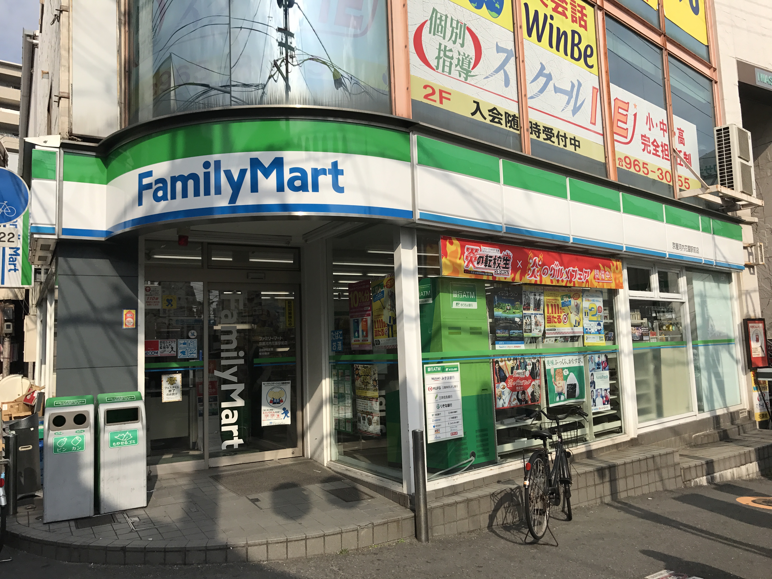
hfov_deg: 63.4
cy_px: 290
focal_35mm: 28
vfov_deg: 49.7
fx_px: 624
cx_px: 386
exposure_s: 1/3690
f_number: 1.8
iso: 20
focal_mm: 3.99
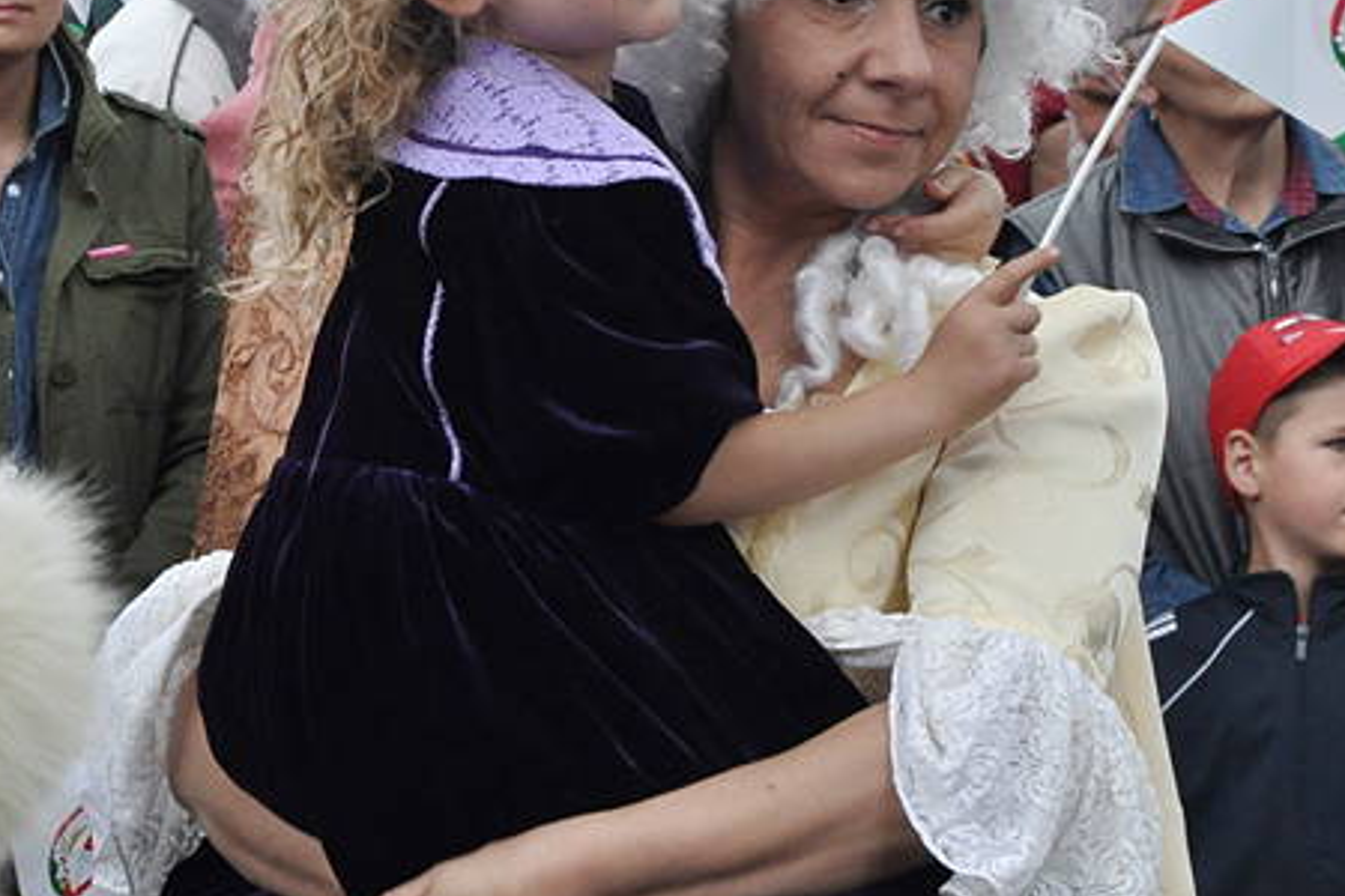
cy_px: 270
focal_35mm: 297
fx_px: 11093
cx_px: 759
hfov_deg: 6.9
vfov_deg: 4.6
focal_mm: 105
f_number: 14
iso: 1250
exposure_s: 1/160
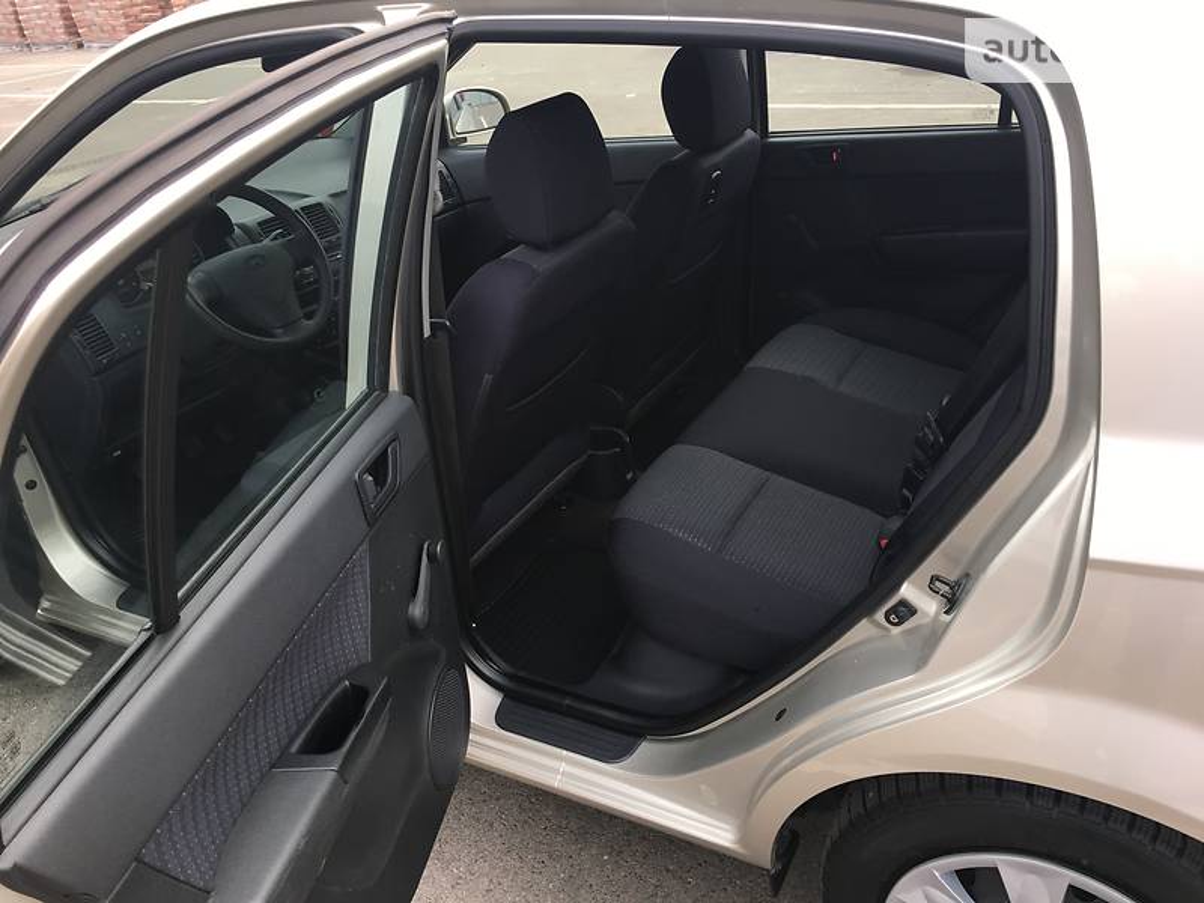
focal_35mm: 29
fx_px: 1009
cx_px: 602
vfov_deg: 48.2
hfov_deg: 61.7
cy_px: 452
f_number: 2.2
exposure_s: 1/100
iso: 40
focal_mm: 4.2
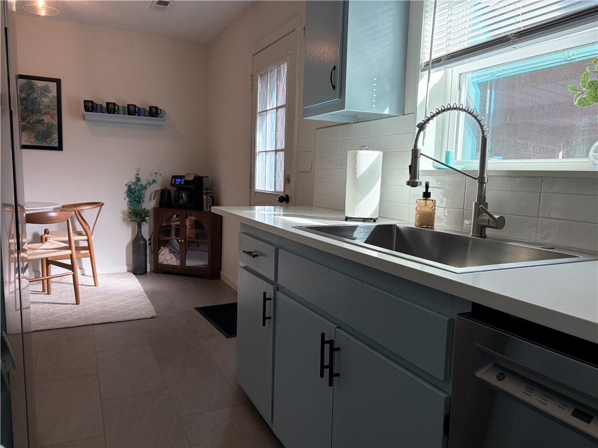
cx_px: 299
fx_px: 449
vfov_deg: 53.1
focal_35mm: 26
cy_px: 224
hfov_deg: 67.3
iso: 100
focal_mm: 5.96
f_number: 1.6
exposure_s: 1/216
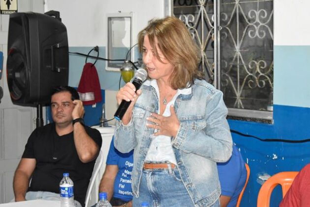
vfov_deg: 16.6
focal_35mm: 82
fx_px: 710
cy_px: 104
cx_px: 155
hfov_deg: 24.6
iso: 5000
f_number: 5.6
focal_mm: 55
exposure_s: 1/60
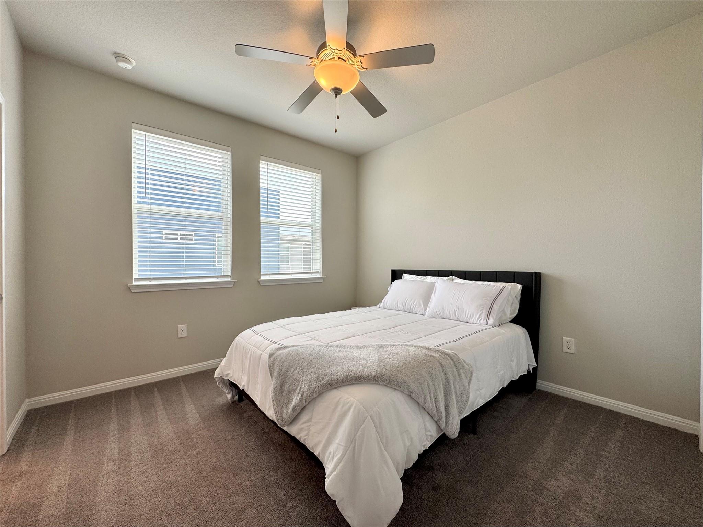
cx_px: 352
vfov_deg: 85.7
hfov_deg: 102.1
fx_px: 284
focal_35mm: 14
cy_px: 264
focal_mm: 2.22
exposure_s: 1/120
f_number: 2.2
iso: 50
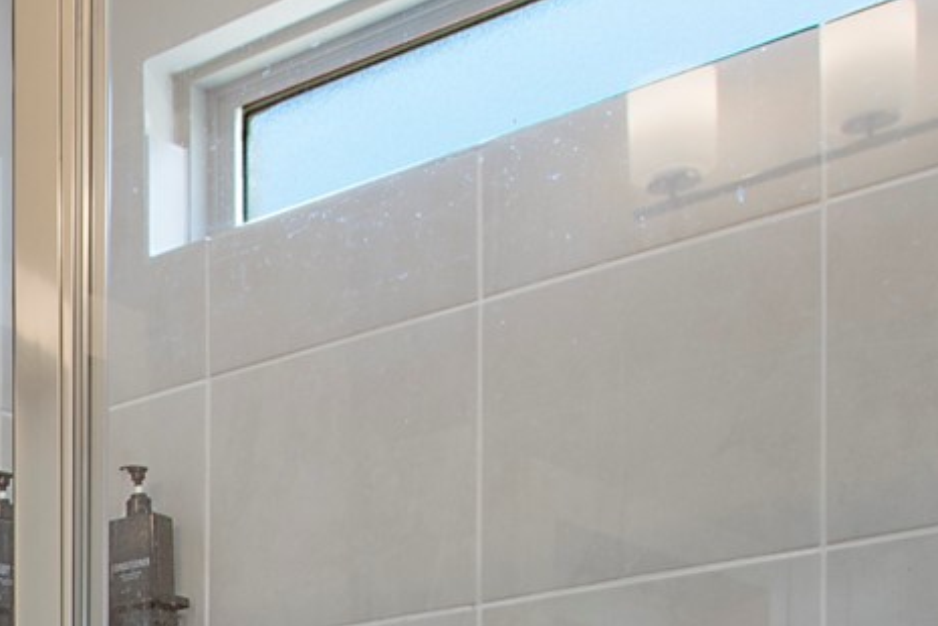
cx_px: -468
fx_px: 1824
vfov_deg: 17.1
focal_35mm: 70
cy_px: 1005
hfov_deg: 23.2
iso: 100
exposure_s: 1/6
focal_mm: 10
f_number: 8
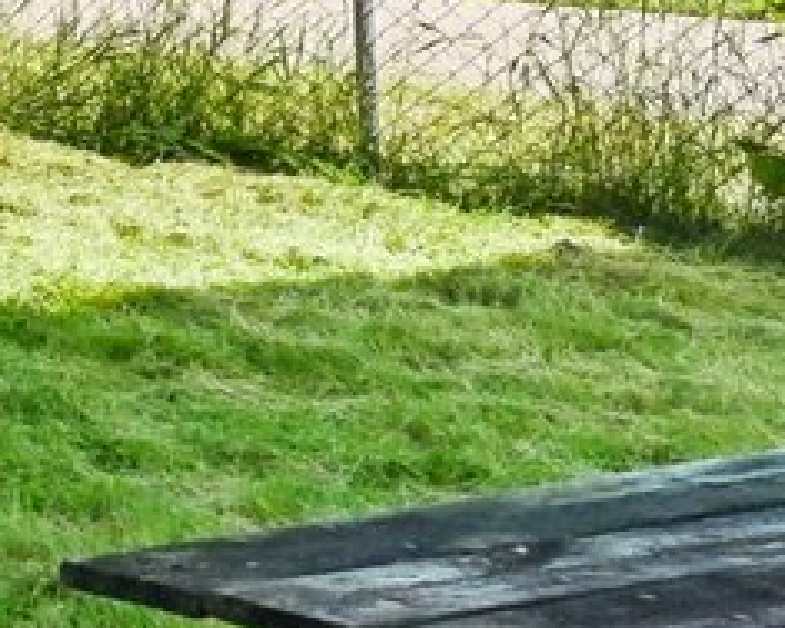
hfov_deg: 8.8
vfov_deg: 12.8
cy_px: -311
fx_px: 2650
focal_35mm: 114
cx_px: -2175
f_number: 8
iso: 400
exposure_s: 1/1000
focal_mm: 14
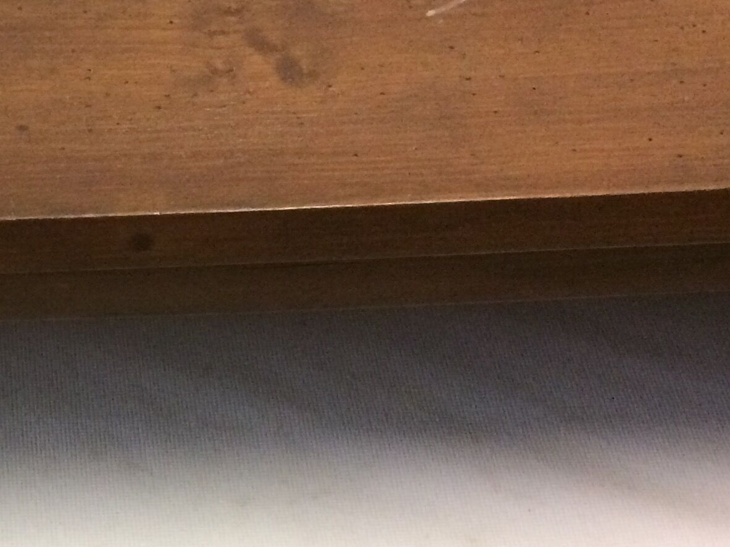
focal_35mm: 80
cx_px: -88
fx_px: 1687
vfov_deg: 17.9
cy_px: 569
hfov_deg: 22.9
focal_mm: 4.15
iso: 320
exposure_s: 1/33
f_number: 2.2
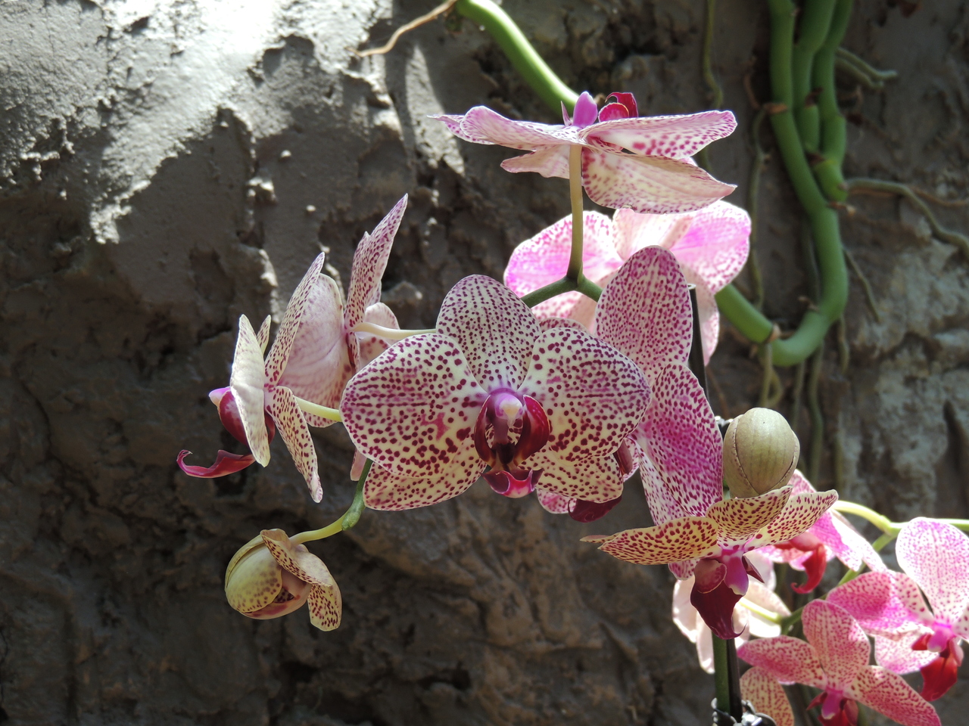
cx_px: 484
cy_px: 363
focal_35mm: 50
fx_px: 1400
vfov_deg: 29.1
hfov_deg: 38.2
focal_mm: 8.9
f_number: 3.6
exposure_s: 1/160
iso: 100
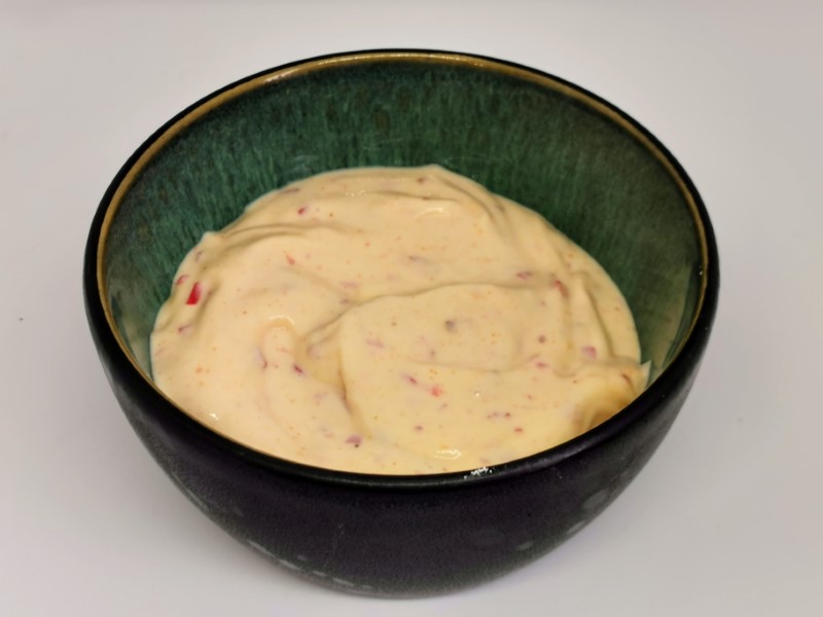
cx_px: 412
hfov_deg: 29.8
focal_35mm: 65
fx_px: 1545
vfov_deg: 22.6
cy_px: 308
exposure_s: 1/102
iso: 50
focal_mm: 5.56
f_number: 1.6
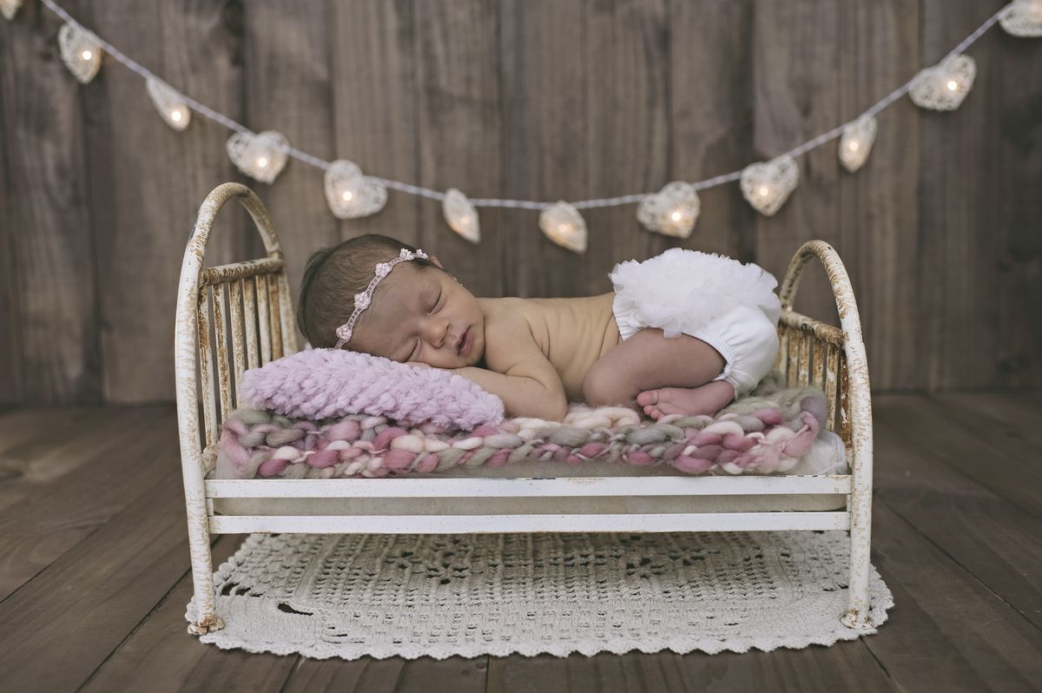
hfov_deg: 54.5
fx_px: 1012
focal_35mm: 35
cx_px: 521
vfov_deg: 37.8
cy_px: 346
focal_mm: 35
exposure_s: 1/250
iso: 320
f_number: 3.2
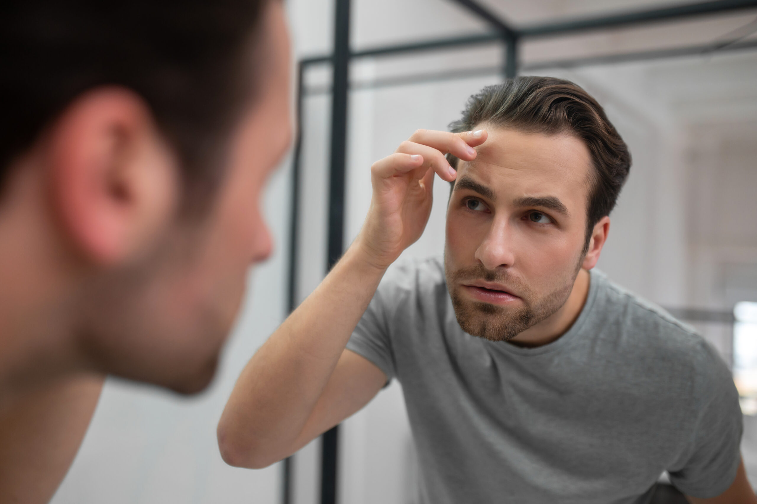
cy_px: 252
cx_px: 378
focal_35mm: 35
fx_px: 735
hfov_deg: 54.5
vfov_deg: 37.8
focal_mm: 35
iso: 800
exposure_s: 1/200
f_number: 2.2
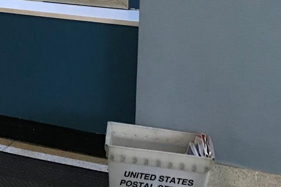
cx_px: -156
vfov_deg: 12.7
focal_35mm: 105
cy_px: -48
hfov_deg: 17.3
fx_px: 820
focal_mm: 3.99
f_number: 1.8
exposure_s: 1/15
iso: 64
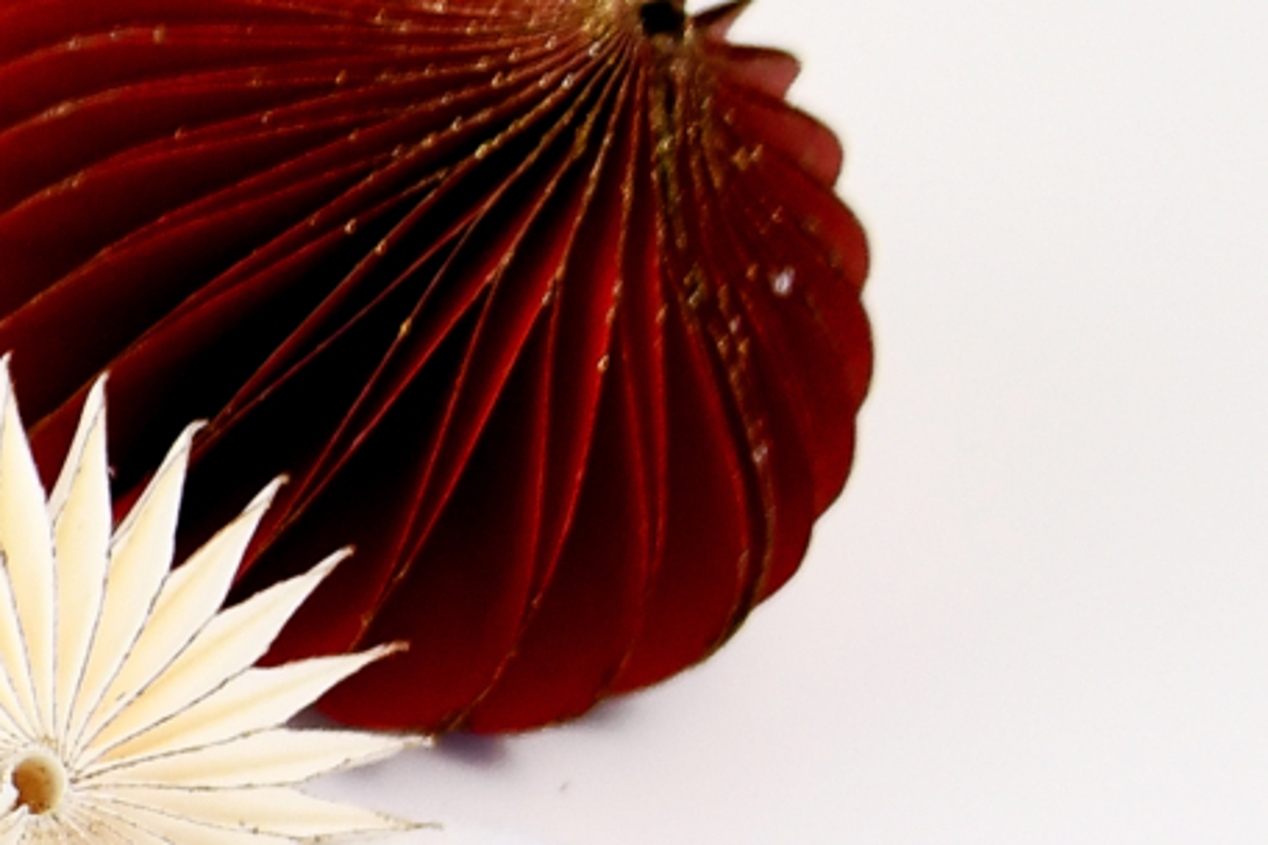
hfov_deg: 4.9
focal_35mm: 404
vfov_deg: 3.4
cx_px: -2247
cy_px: 407
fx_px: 14229
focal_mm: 48
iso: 250
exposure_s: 1/100
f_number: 4.2
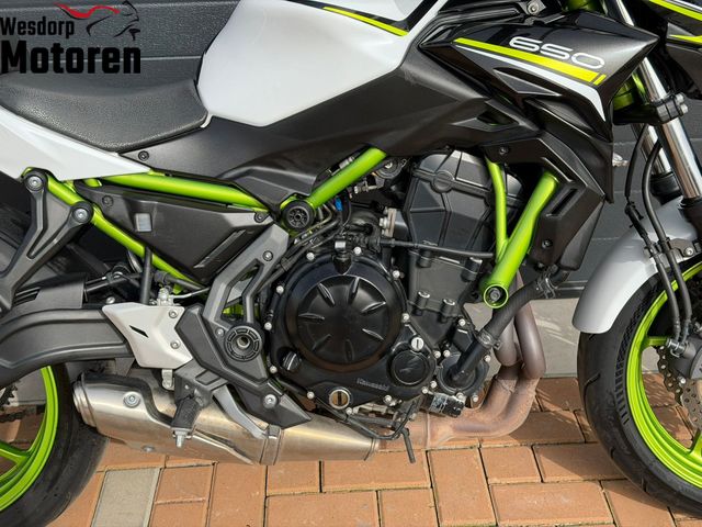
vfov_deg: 30.3
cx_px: 351
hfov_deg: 39.7
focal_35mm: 48
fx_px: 973
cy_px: 264
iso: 100
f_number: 1.78
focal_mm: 6.76
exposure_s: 1/2667
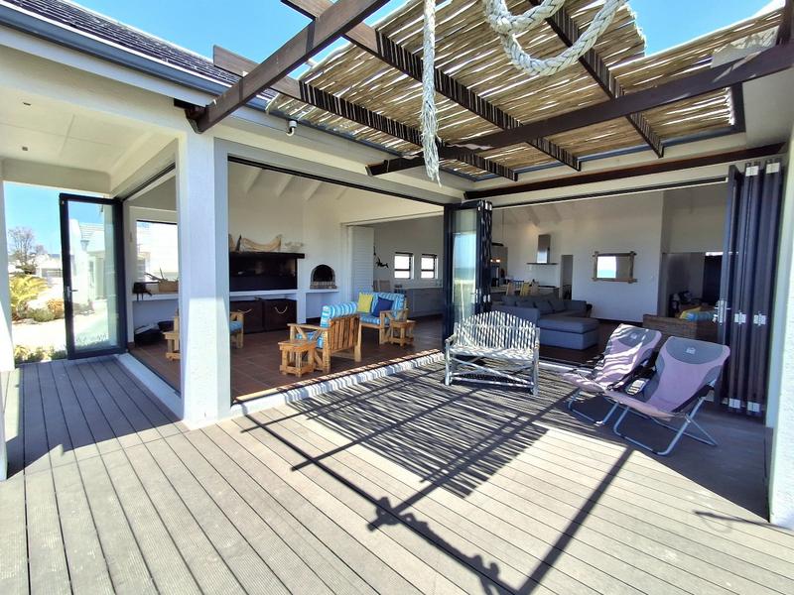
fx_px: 367
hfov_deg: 94.5
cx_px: 397
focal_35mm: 16
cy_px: 298
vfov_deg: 78.1
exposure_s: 1/1000
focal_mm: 1.64
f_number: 2.2
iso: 40
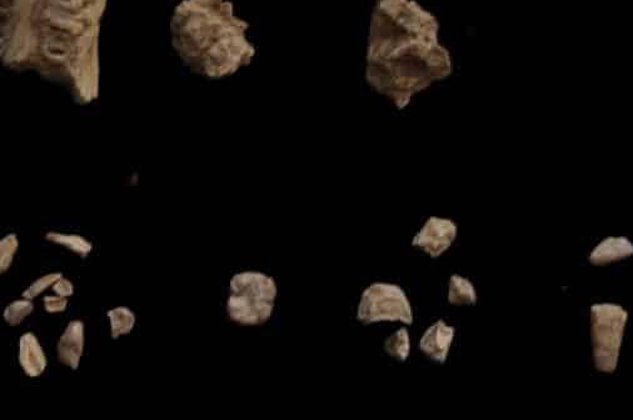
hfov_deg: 18.4
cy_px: 74
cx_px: 110
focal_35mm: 110
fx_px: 1935
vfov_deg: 12.3
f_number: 10
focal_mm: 31
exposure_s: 1/15
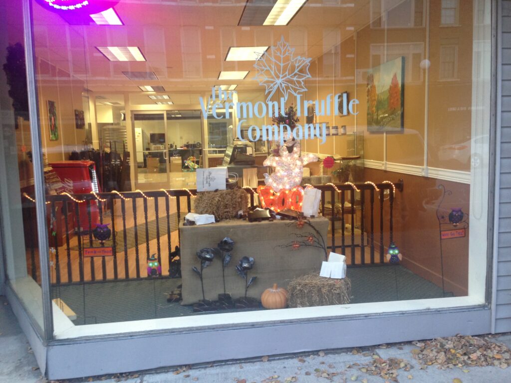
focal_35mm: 33
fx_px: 487
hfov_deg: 55.4
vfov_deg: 42.9
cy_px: 192
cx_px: 256
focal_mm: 4.12
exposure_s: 1/20
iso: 100
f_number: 2.4
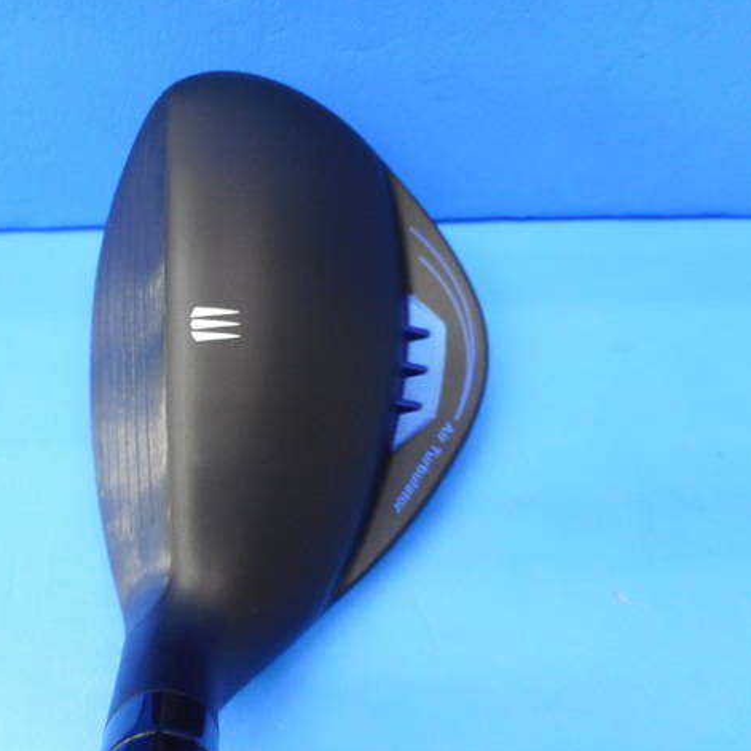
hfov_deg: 53.5
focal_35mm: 30
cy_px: 375
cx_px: 287
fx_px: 736
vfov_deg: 54.0
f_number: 3.7
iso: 220
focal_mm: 4.5
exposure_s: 1/30
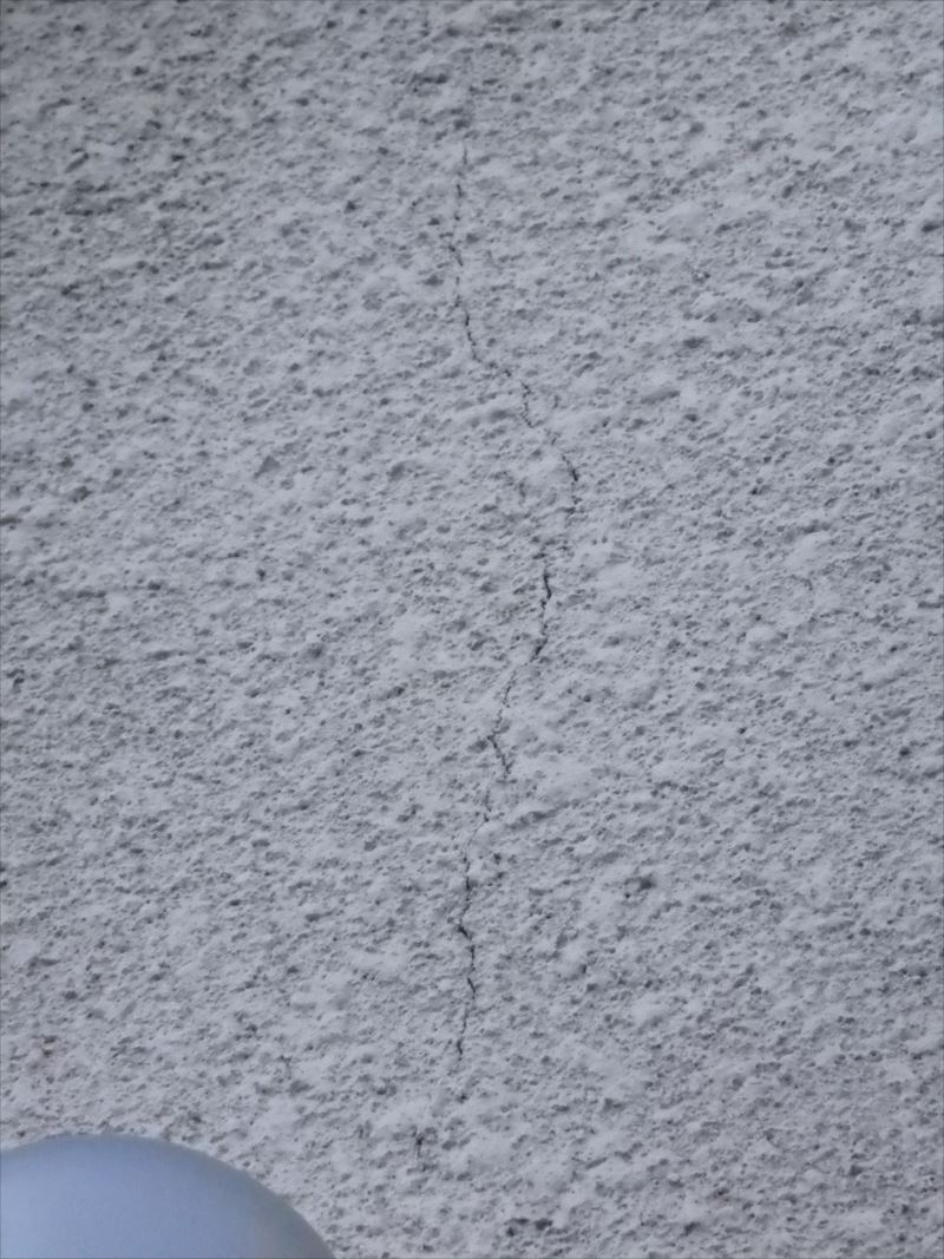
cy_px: 630
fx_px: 21821
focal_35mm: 600
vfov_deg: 3.3
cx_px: 472
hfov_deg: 2.5
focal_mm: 108
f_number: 6.9
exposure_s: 1/2000
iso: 3200
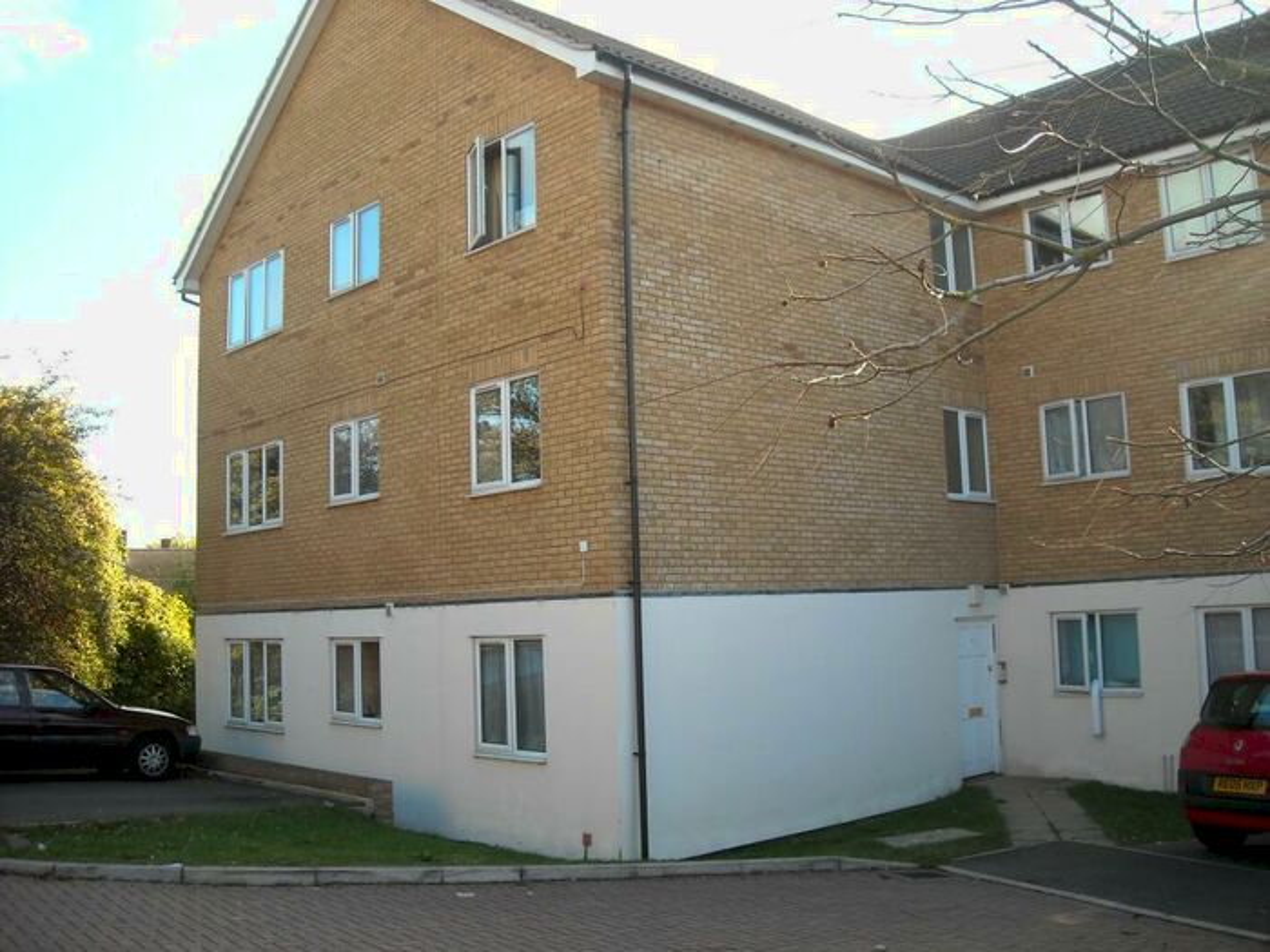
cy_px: 476
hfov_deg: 52.6
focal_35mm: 35
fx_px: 1284
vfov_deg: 40.7
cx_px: 635
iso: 64
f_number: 2.8
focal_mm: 5.7
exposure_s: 1/209
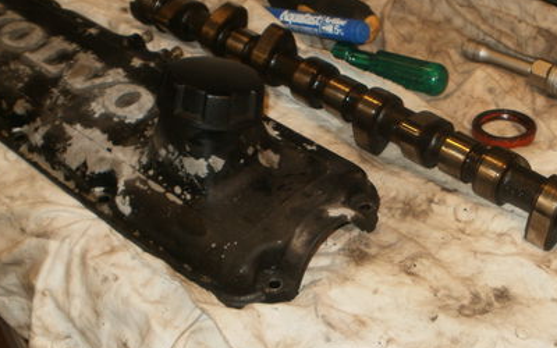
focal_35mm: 61
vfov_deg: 21.3
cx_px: 361
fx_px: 926
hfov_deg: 33.3
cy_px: 207
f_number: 3.5
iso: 125
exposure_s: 1/30
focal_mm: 6.3
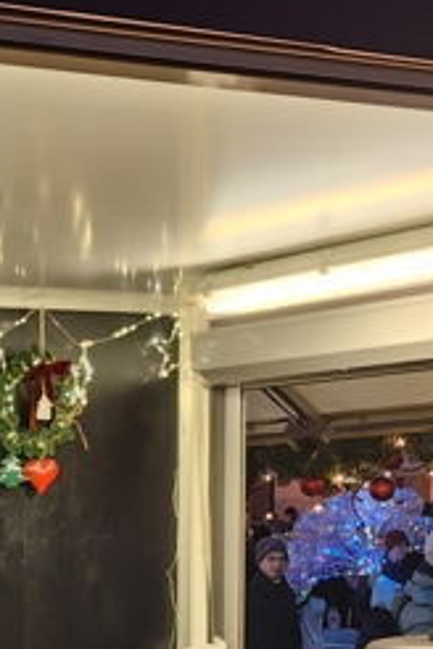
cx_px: -259
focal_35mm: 99
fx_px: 1786
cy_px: 650
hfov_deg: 12.9
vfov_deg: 20.0
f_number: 2
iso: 64
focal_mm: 5.75
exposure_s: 1/100
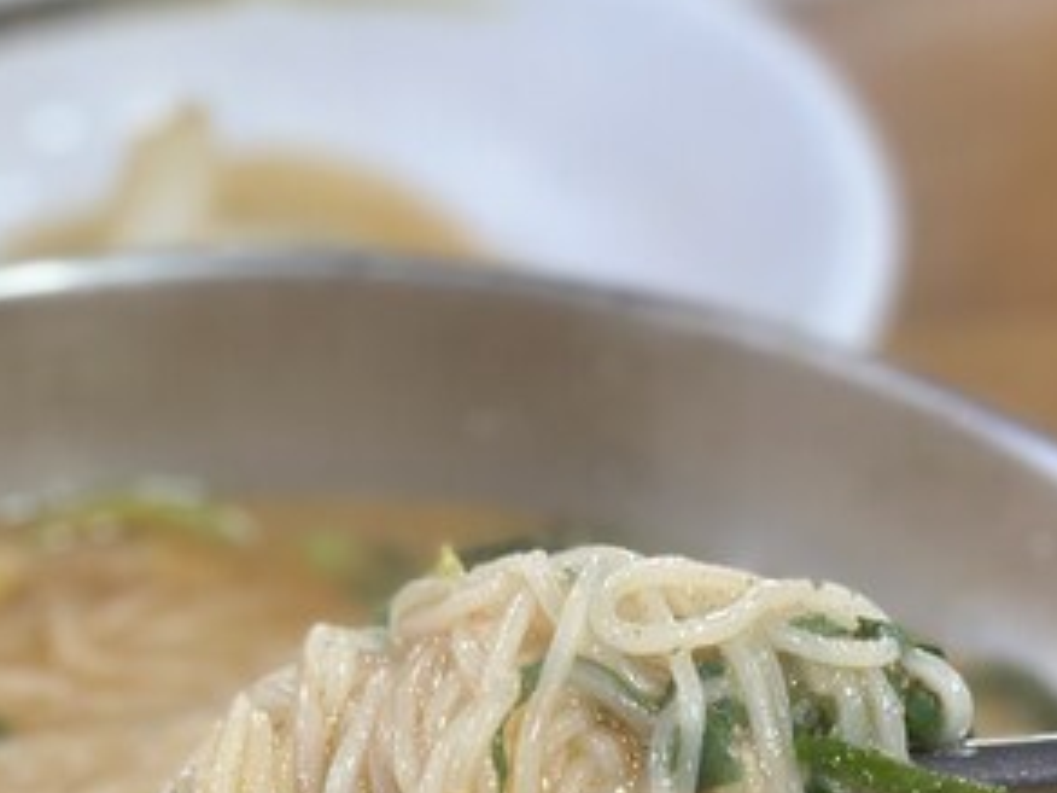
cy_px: 1190
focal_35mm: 148
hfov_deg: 13.3
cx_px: 333
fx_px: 4519
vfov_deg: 9.7
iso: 125
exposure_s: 1/60
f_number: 1.78
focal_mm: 6.86
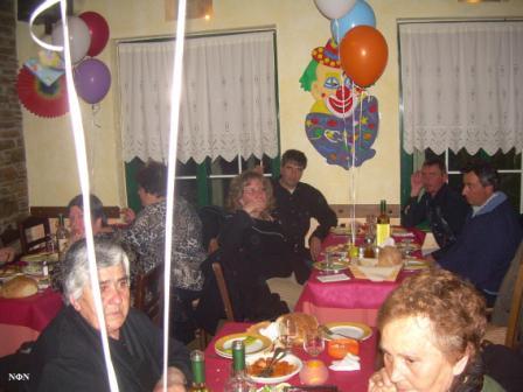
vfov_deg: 37.7
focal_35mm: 38
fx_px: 574
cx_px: 262
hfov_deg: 49.0
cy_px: 196
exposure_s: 1/60
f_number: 2.8
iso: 200
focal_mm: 6.3
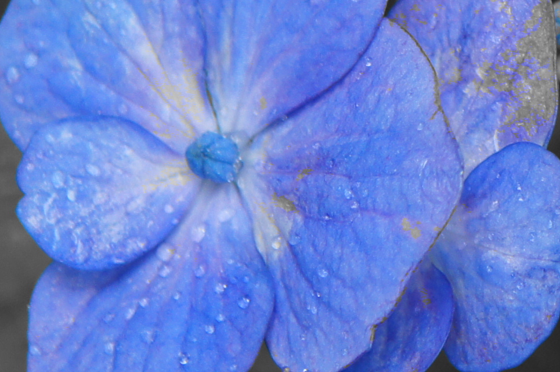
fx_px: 9493
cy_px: -75
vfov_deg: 2.2
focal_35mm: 611
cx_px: 839
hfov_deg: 3.4
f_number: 4.5
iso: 200
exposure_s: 1/125
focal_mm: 80
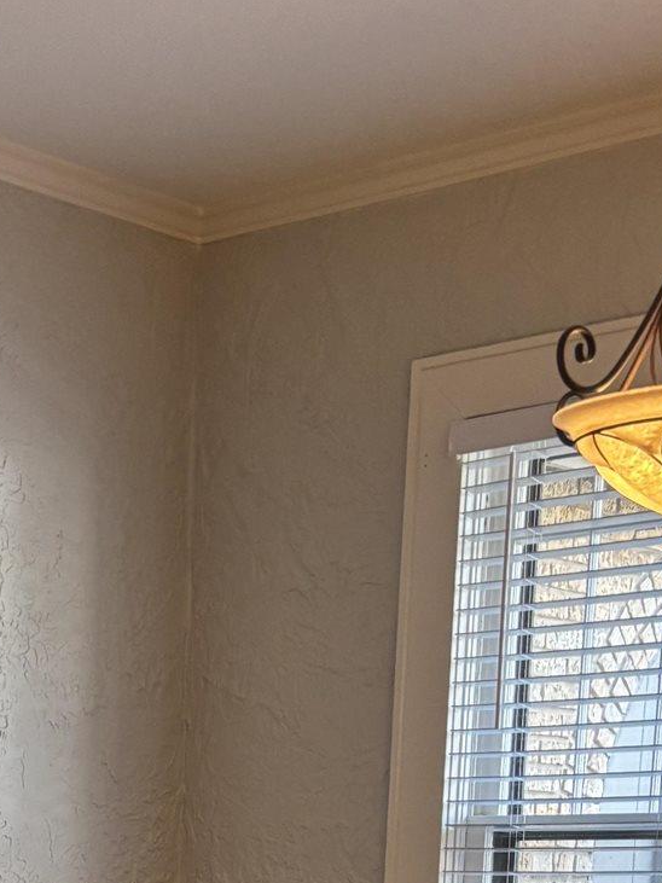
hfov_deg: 17.4
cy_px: 1326
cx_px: -76
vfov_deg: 20.4
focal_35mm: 82
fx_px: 2092
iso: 160
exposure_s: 1/60
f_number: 1.6
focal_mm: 5.96
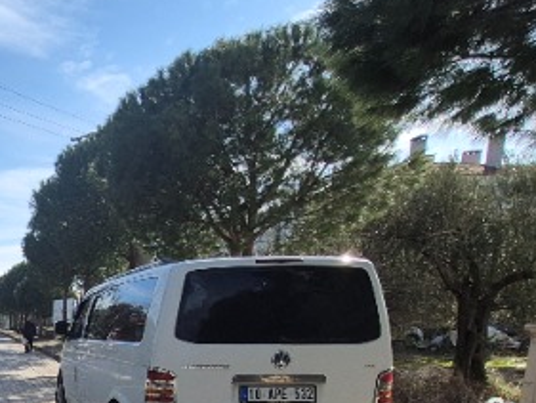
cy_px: 437
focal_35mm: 37
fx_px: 573
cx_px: -95
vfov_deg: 33.9
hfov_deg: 38.3
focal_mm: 1.74
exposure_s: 1/2036
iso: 50
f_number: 2.2
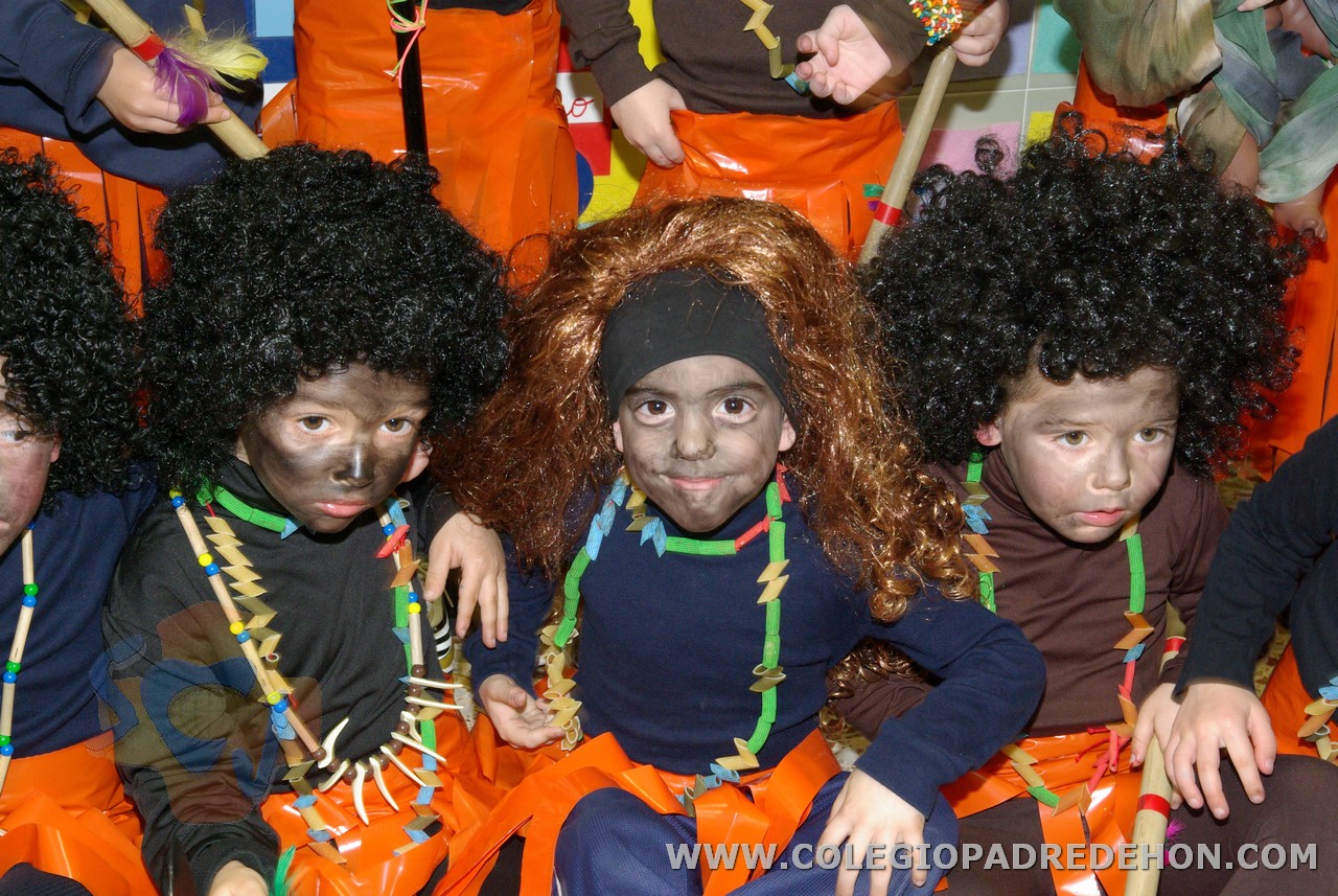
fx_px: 2512
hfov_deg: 29.8
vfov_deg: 20.2
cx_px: 669
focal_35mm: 68
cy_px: 448
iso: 800
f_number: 9.5
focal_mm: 45
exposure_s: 1/20
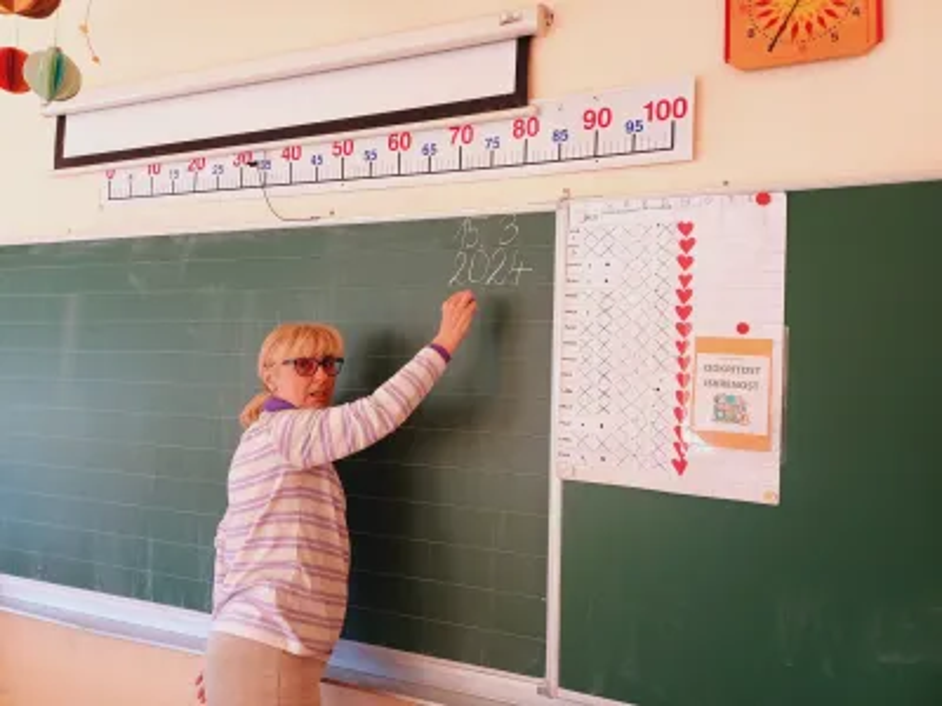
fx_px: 680
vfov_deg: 54.9
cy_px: 353
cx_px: 471
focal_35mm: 25
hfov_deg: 69.4
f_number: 1.8
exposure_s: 1/50
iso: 125
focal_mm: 4.65
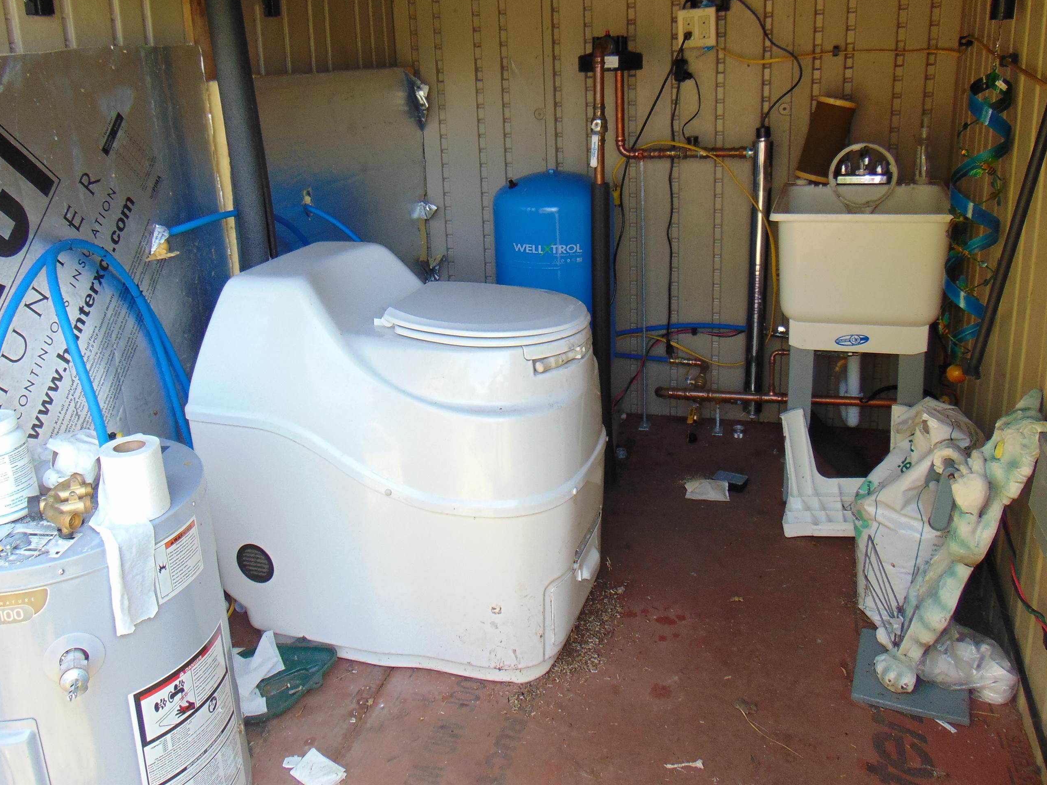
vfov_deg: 46.5
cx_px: 489
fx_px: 907
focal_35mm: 30
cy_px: 314
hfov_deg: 59.9
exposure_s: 1/60
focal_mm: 4.5
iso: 80
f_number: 3
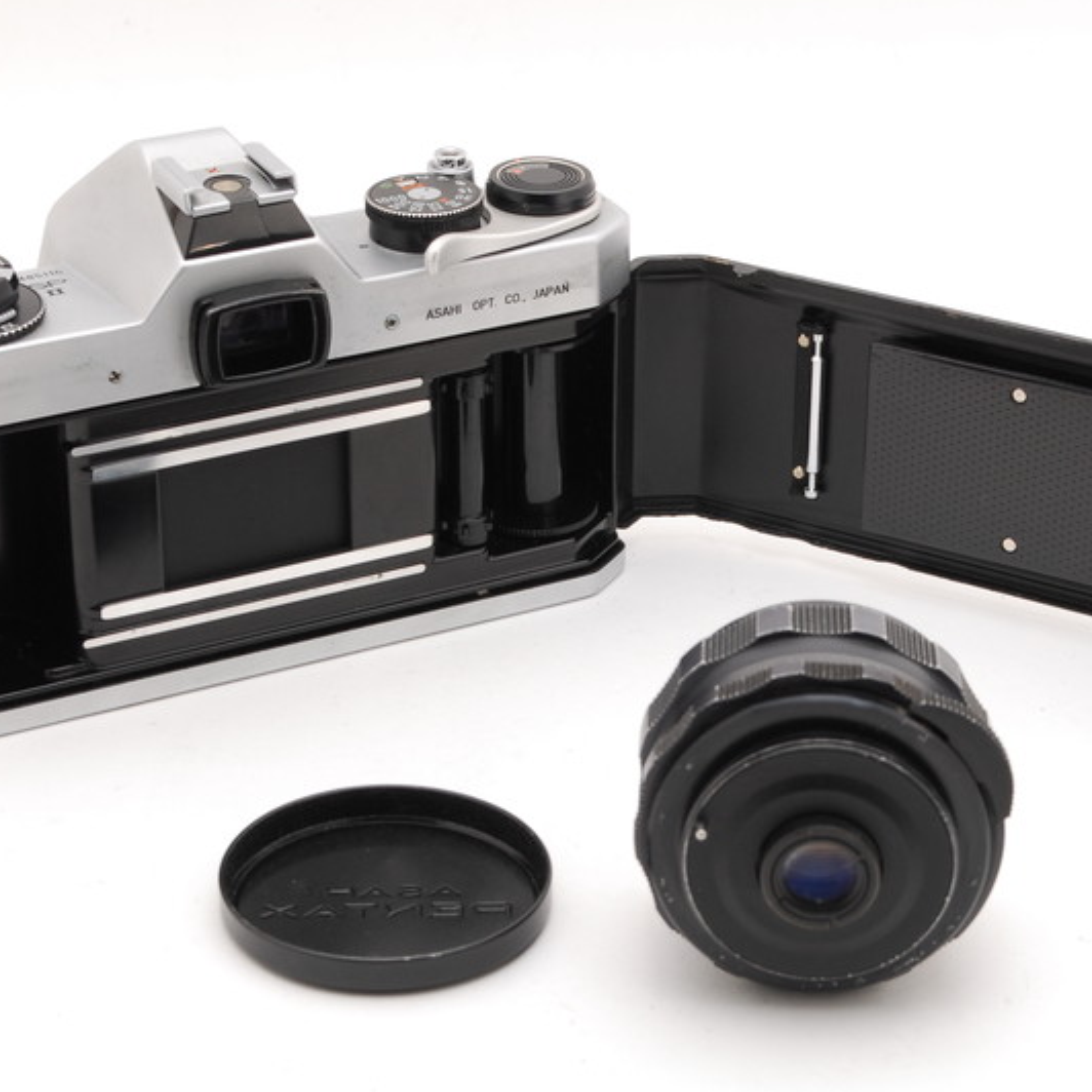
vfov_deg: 16.5
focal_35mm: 106
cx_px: 599
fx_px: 3770
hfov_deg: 16.5
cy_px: 543
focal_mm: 55
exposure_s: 1/100
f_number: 13
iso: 320
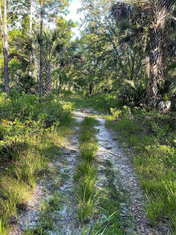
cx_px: 88
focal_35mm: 26
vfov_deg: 67.3
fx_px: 176
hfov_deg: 53.1
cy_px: 118
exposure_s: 1/121
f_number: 1.6
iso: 40
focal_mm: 5.1
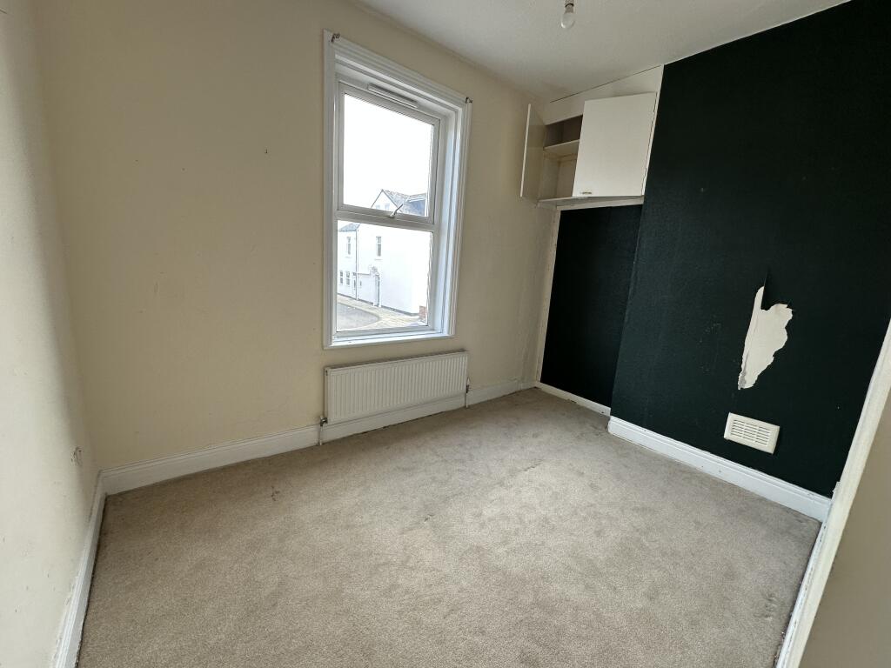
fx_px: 360
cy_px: 334
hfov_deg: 102.1
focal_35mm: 14
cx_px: 446
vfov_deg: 85.7
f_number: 2.2
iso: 80
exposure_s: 1/99
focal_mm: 2.22
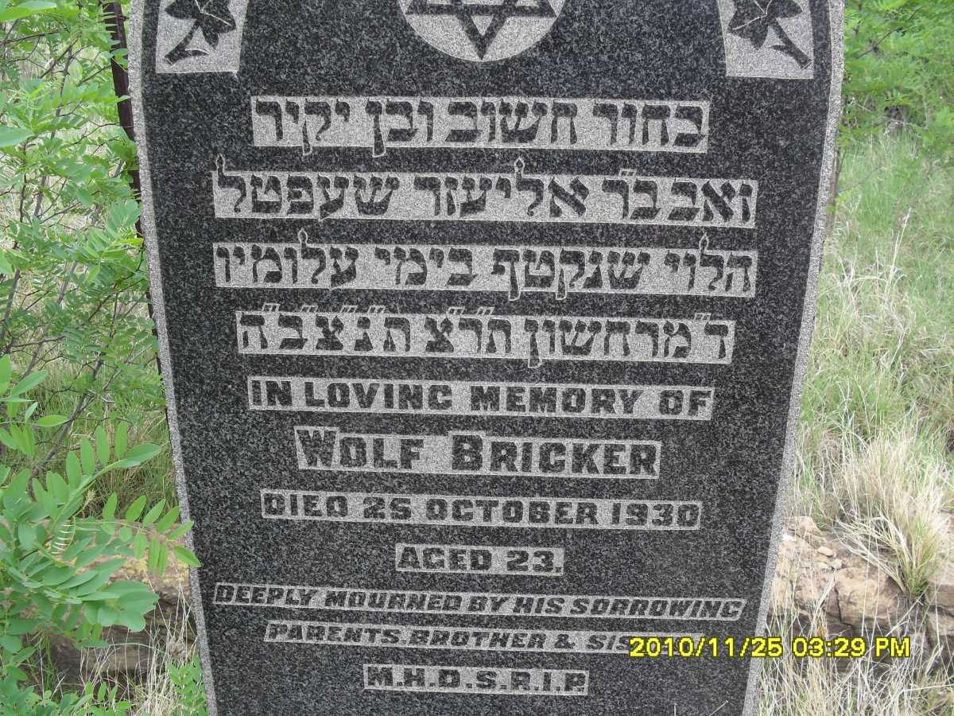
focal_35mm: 38
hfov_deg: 49.0
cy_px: 358
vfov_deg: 37.7
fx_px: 1047
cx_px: 477
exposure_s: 1/125
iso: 80
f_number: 2.8
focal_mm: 6.3
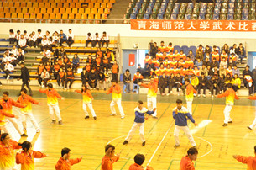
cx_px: 156
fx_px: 454
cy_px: 106
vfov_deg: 21.1
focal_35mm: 64
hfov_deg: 31.4
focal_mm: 26
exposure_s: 1/25
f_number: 5
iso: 3200
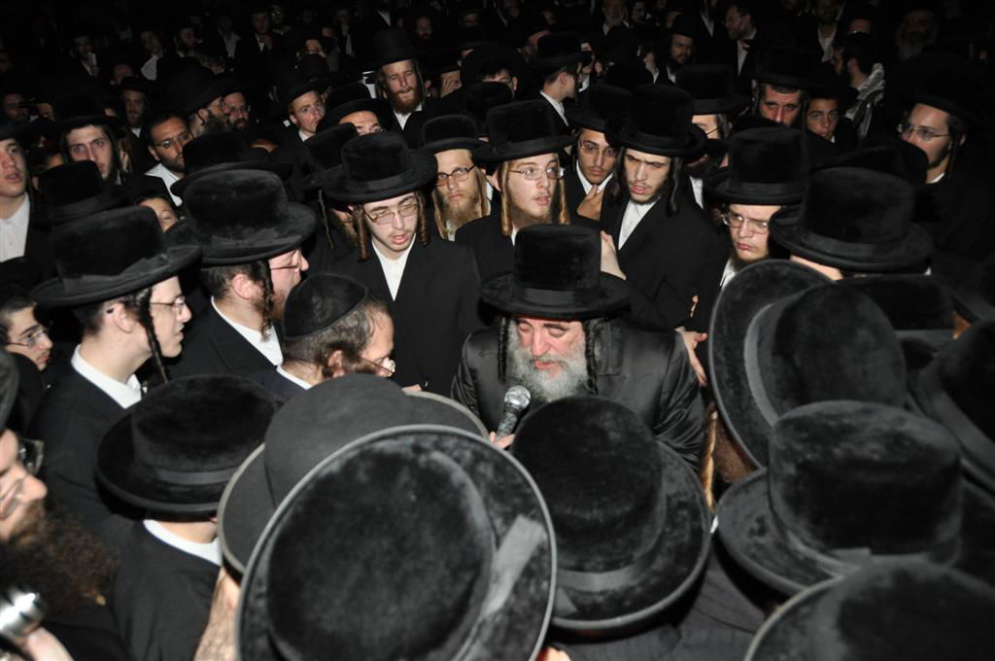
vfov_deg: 43.5
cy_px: 330
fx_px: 828
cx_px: 498
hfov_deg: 62.0
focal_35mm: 30
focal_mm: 20
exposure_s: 1/60
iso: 800
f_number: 4
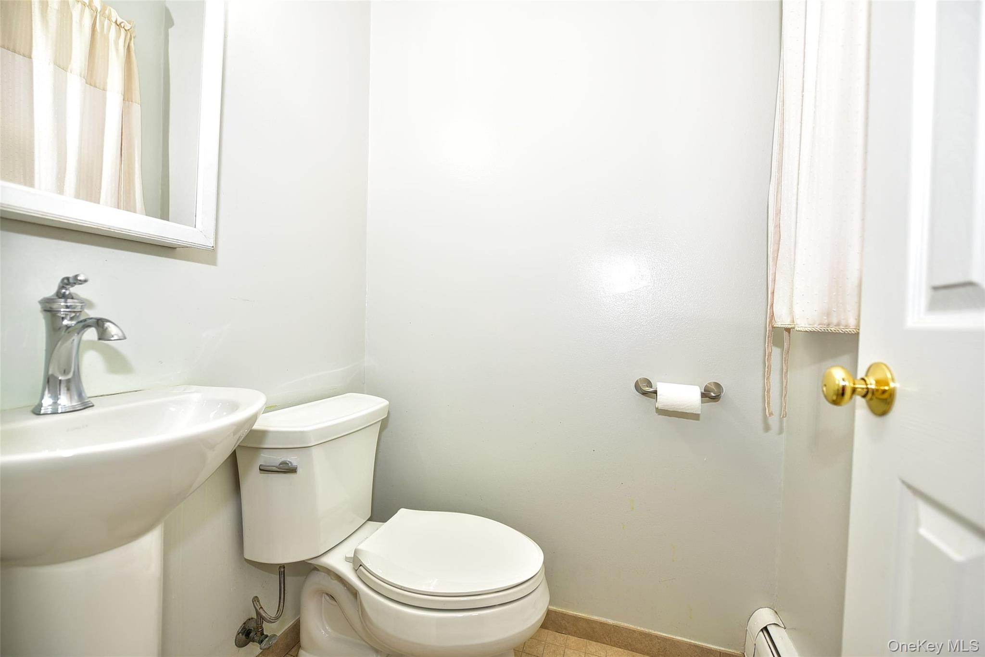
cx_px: 492
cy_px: 328
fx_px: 383
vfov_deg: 81.2
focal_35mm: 14
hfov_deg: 104.2
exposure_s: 1/60
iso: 250
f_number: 3.2
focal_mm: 14
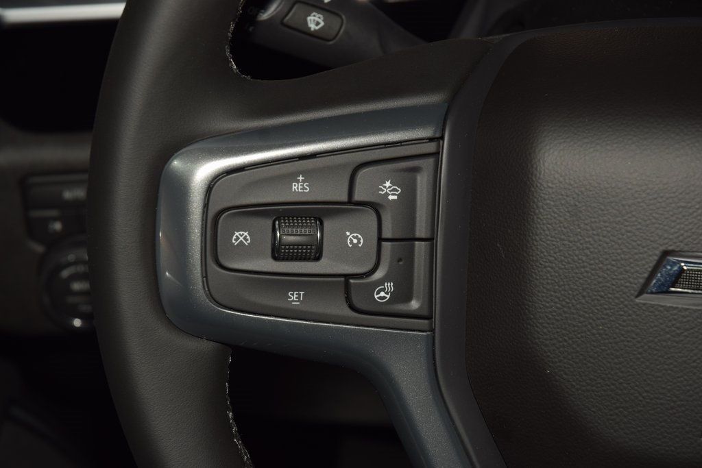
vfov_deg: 13.0
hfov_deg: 19.5
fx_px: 2048
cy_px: 234
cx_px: 351
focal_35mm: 105
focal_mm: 70
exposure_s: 1/125
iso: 100
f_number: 8
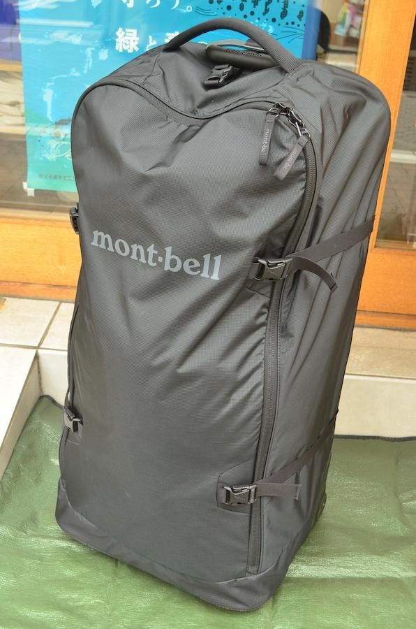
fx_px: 679
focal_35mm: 39
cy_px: 314
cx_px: 208
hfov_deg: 34.1
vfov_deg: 49.6
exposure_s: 1/100
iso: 500
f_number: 6.3
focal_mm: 26
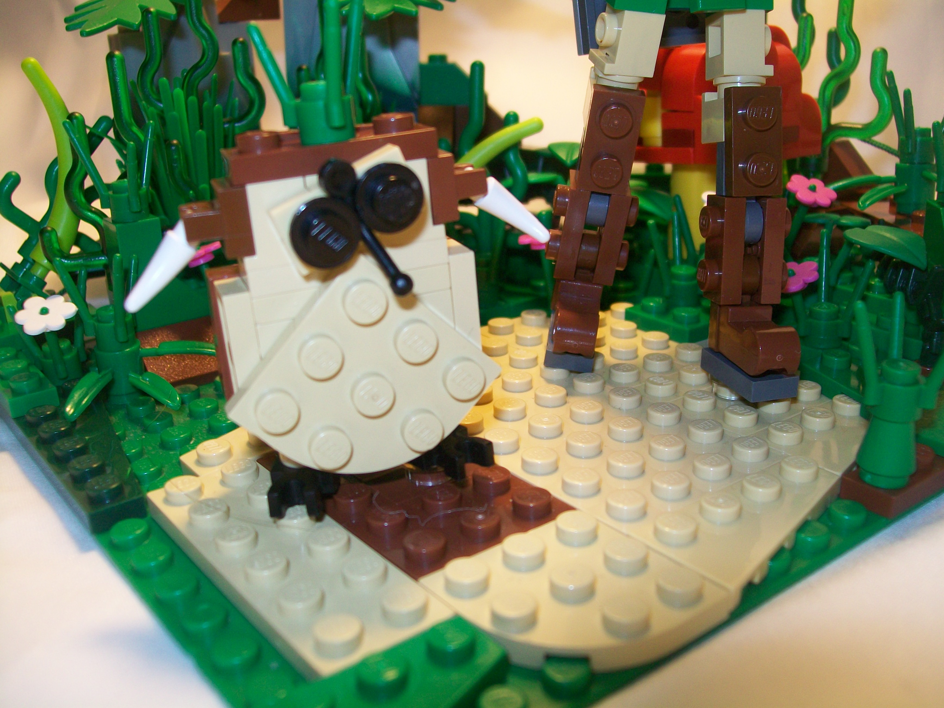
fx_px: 982
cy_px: 354
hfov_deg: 51.4
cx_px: 472
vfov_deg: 39.7
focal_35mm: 36
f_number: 2.7
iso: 64
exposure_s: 1/30
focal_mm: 6
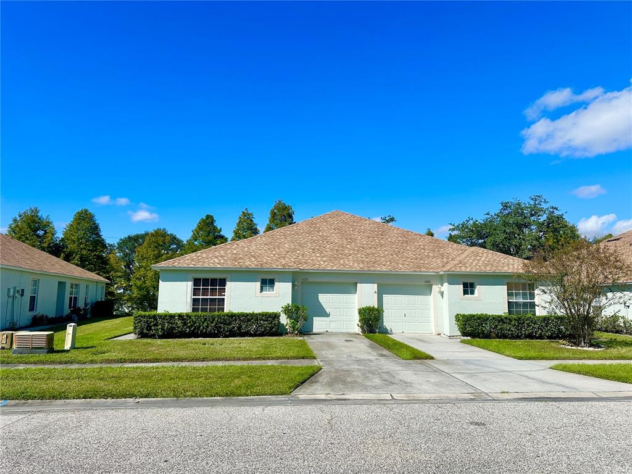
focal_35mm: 24
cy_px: 237
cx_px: 316
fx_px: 438
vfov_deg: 56.8
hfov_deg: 71.6
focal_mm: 6.86
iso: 80
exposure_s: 1/7576
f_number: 1.78
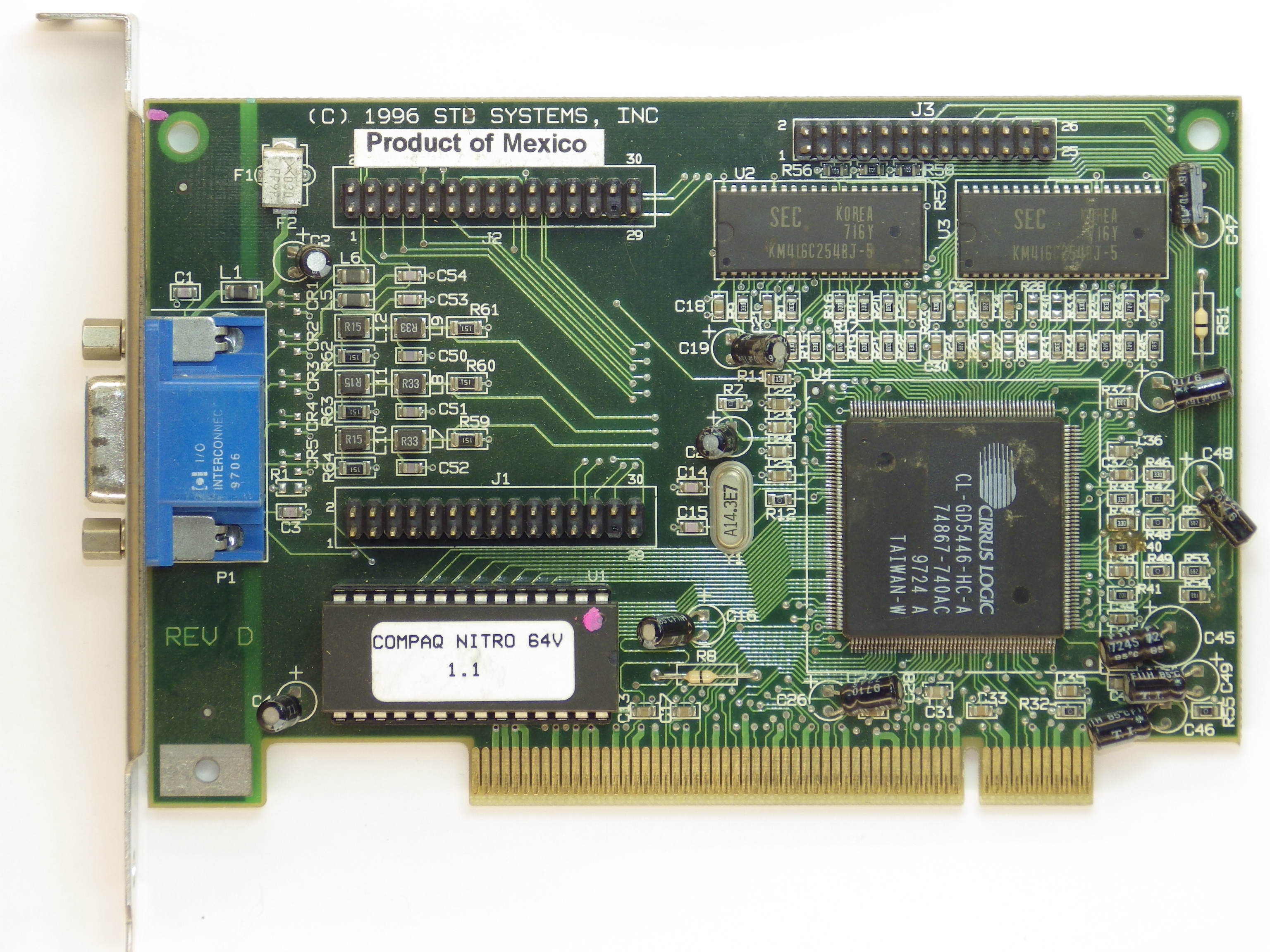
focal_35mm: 195
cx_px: 635
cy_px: 476
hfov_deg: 10.1
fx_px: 7154
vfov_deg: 7.6
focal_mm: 34.9
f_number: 5.4
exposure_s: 1/125
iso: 100
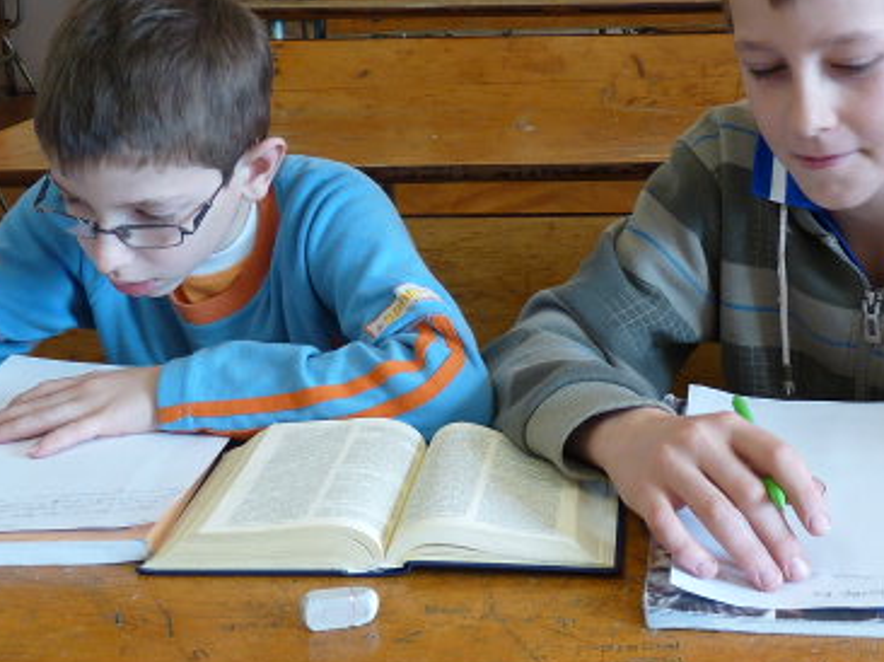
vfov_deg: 25.8
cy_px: 174
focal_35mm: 56
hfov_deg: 34.2
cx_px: 541
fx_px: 1429
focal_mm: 4.8
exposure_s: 1/40
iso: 100
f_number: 2.8
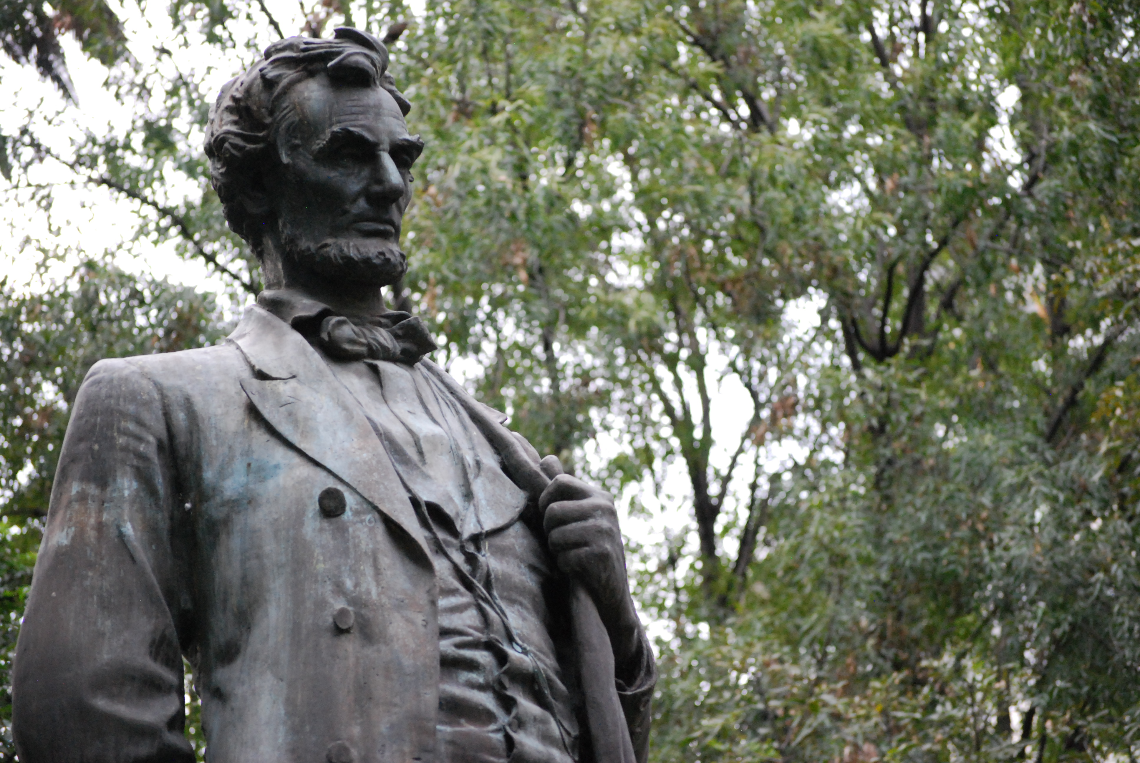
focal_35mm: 129
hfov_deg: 15.9
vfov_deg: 10.7
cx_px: 570
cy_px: 382
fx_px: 4090
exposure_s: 1/125
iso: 1100
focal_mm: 86
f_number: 4.5
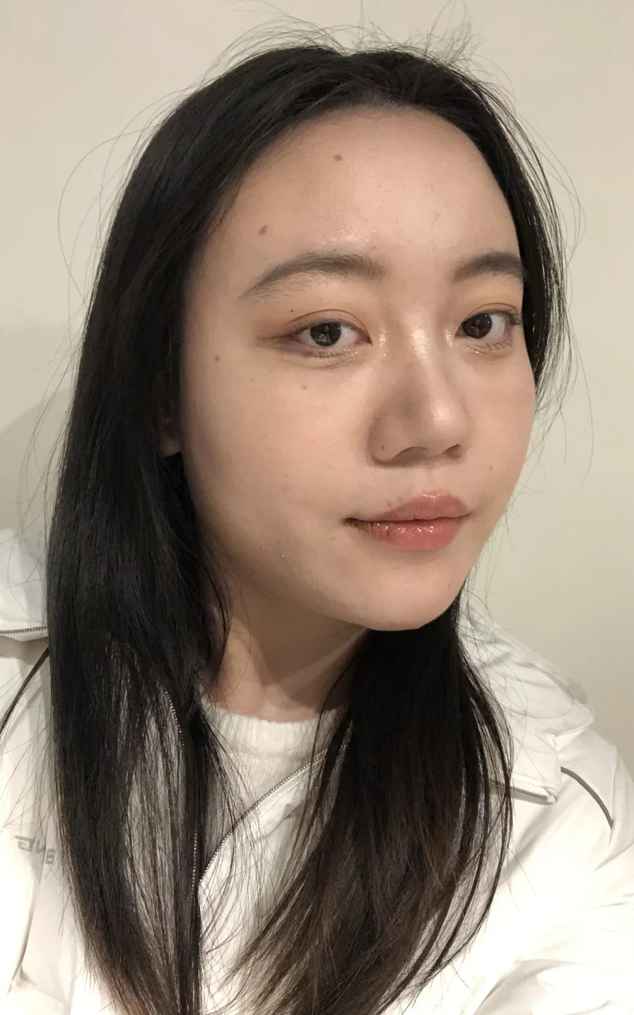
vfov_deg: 56.7
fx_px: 940
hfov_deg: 37.3
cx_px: 290
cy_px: 508
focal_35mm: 34
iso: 320
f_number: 2.2
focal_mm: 2.87
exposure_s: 1/50
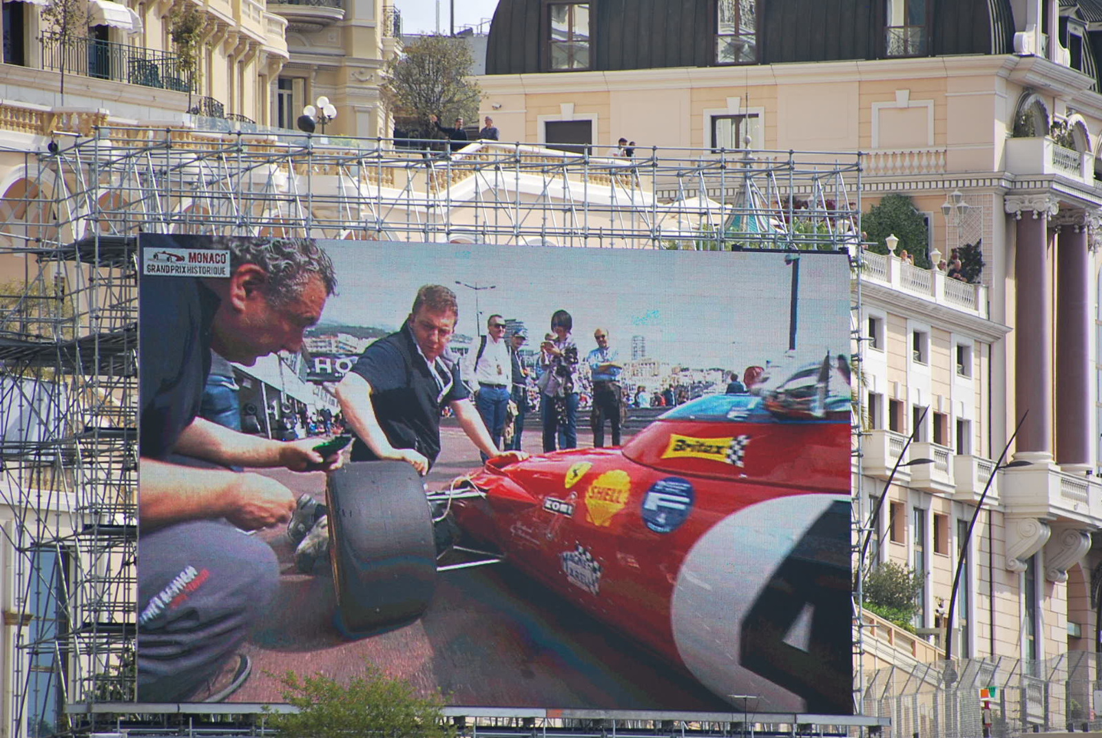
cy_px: 369
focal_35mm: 450
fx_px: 13791
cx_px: 551
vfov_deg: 3.1
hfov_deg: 4.6
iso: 200
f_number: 6.3
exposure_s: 1/640
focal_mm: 300
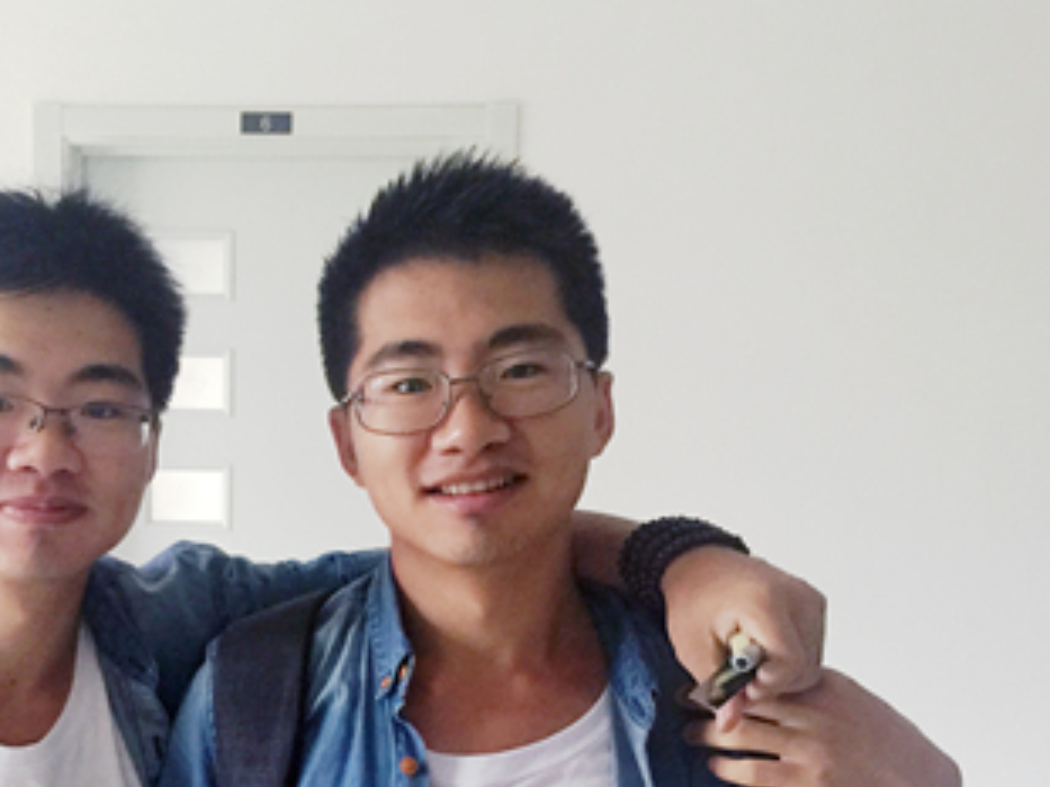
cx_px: 277
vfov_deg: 25.4
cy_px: 679
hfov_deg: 33.7
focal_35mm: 56
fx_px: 1698
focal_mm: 4.15
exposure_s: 1/10
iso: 100
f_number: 2.2
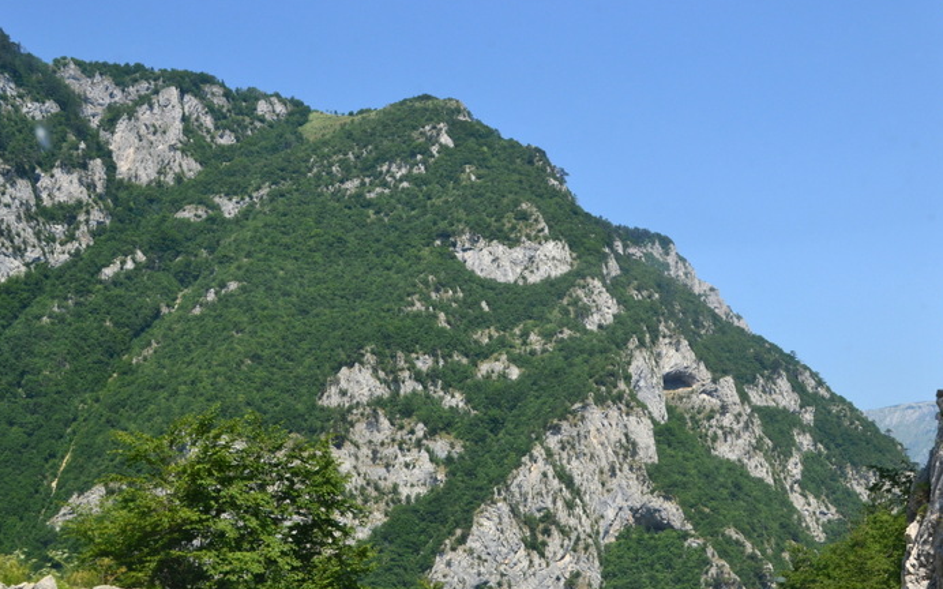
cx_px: 501
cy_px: 354
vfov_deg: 27.9
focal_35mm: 46
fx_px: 1182
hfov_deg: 43.5
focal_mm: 26
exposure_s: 1/250
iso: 400
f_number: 10
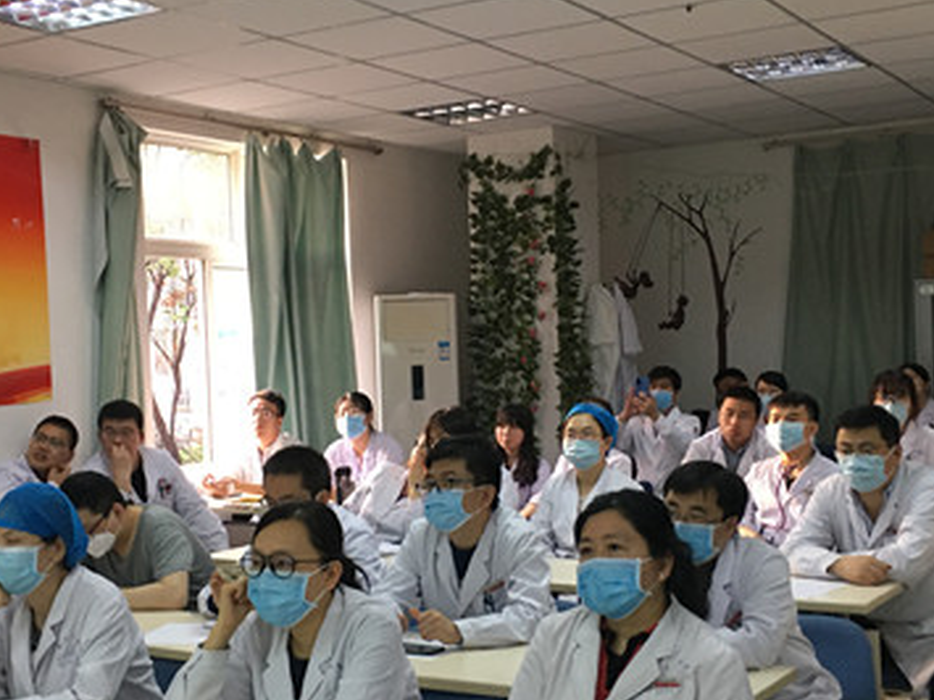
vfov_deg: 29.6
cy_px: 389
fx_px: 1322
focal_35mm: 49
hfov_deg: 38.9
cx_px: 460
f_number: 2.2
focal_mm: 4.15
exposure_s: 1/17
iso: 100
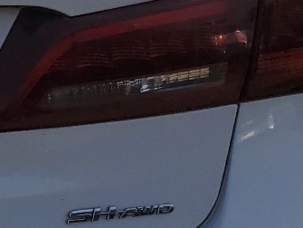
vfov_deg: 12.0
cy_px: 91
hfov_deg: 13.7
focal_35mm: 124
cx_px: -291
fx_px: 1087
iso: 50
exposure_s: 1/10000
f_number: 1.5
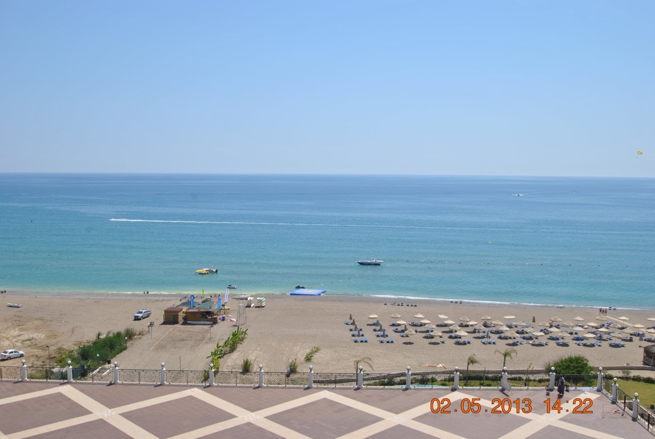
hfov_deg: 53.1
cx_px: 328
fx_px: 656
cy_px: 220
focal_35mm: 36
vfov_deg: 37.0
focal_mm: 24
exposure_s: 1/320
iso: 100
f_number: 9
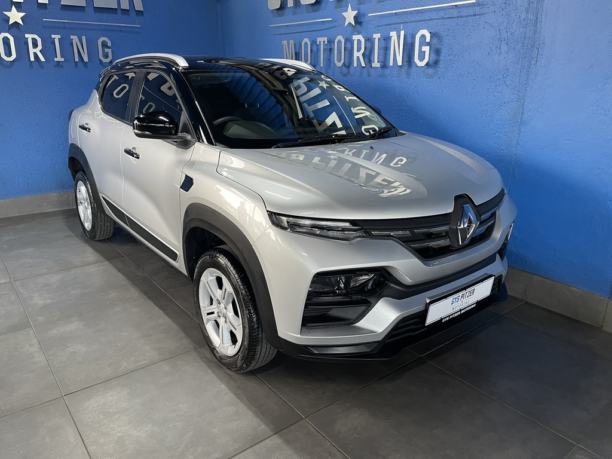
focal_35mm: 25
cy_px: 230
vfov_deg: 54.9
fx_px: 442
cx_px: 306
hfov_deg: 69.4
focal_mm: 5.1
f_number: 1.6
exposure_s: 1/50
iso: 250
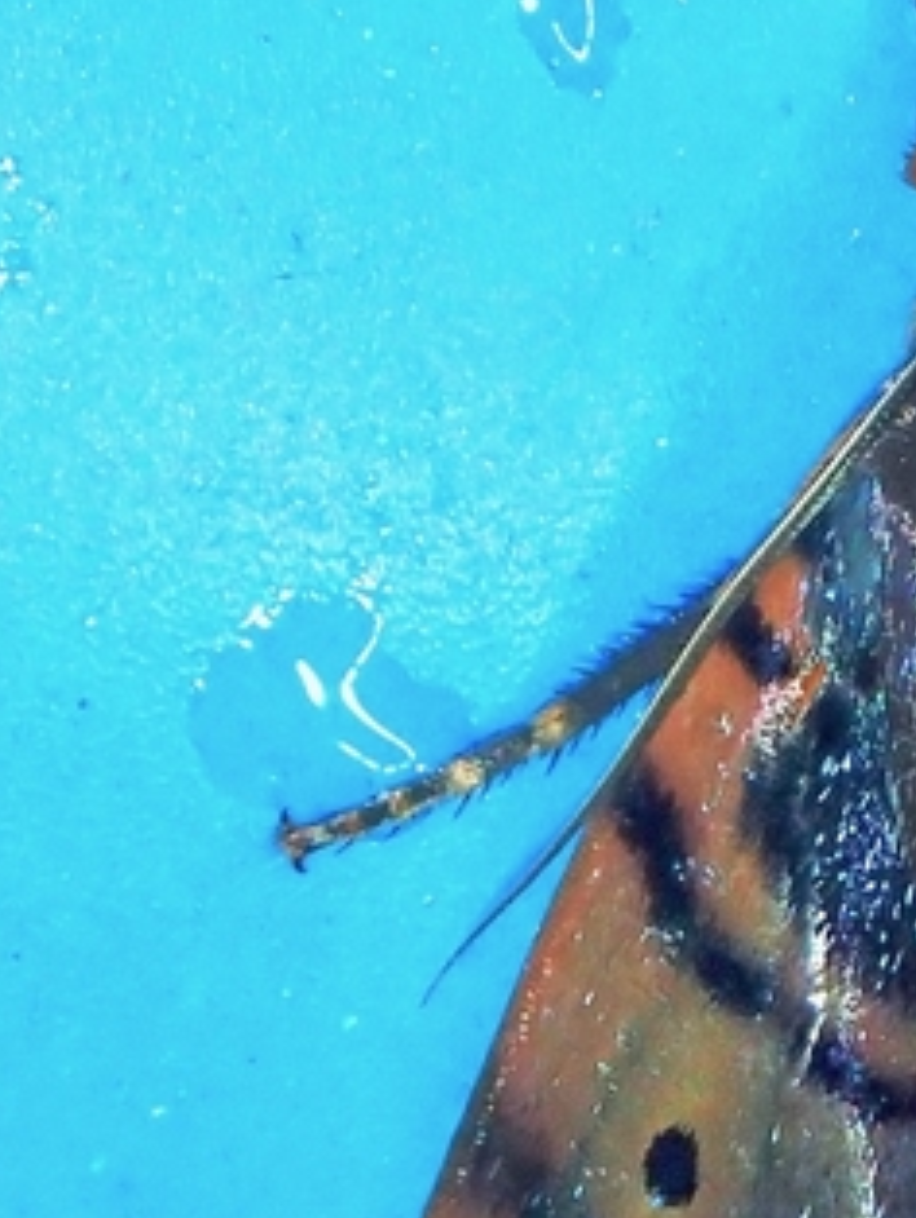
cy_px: 946
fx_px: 9725
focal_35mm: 276
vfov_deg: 7.2
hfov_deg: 5.4
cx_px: 1211
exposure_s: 1/200
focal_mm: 18
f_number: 6.3
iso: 200
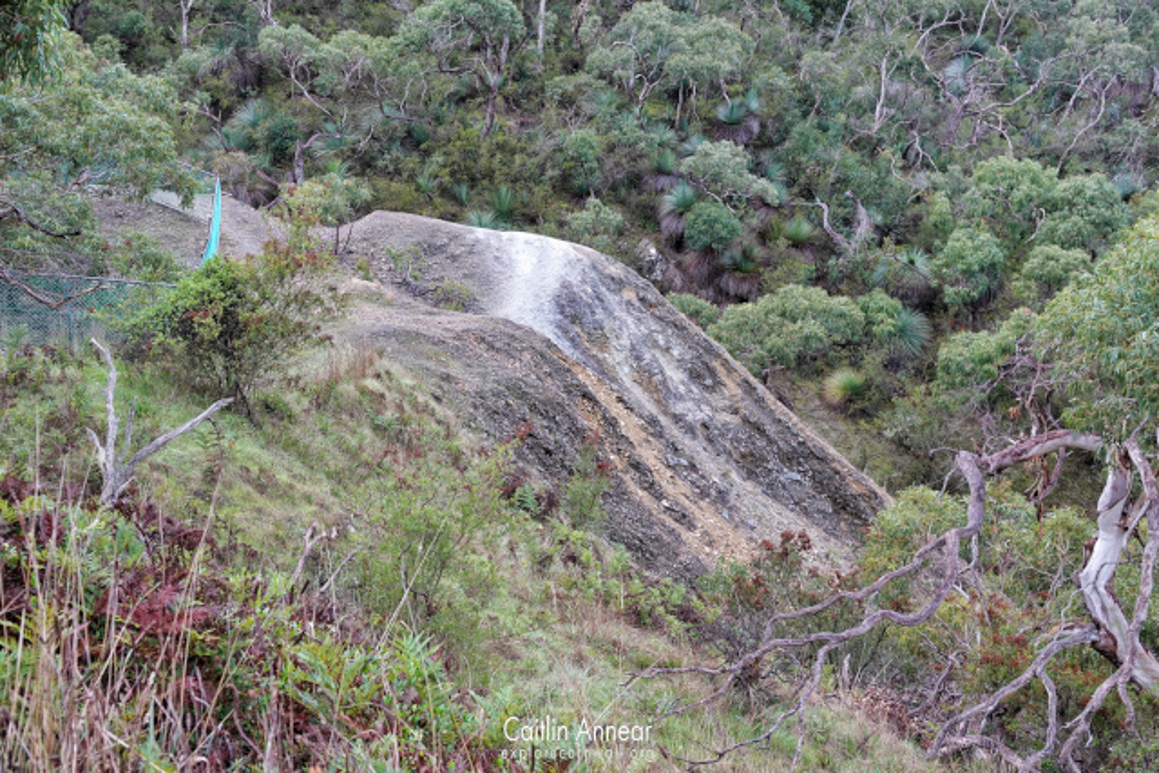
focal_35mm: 34
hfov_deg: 55.8
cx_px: 580
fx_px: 1095
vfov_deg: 38.9
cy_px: 386
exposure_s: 1/40
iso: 320
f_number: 2.8
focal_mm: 12.63
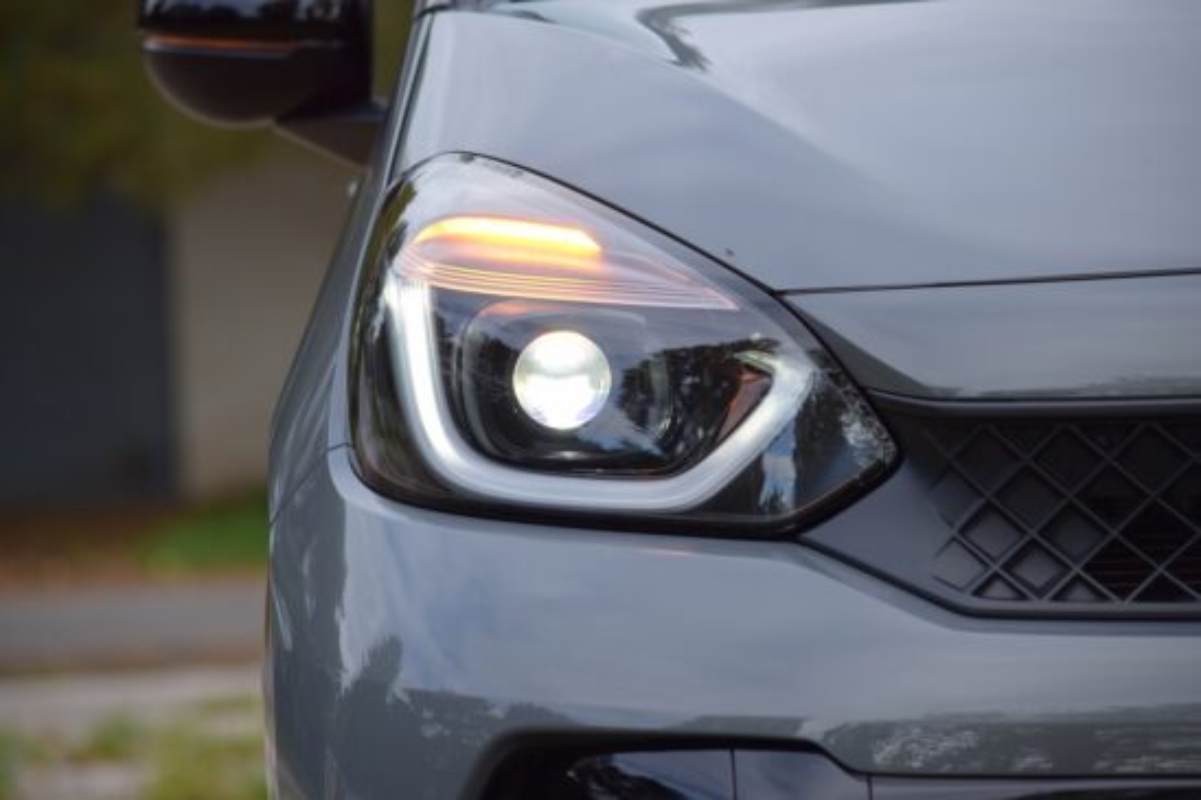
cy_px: 400
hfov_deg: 10.2
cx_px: 600
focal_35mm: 202
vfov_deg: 6.8
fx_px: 6753
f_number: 6.3
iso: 200
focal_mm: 135
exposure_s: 1/640
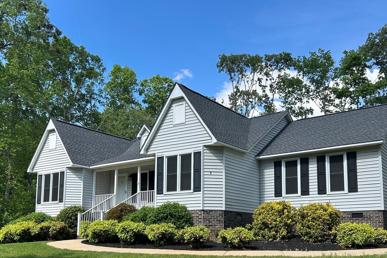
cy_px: 193
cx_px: 212
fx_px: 398
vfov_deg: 35.2
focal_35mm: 37
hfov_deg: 51.8
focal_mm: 5.7
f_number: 1.5
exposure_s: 1/2045
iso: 50
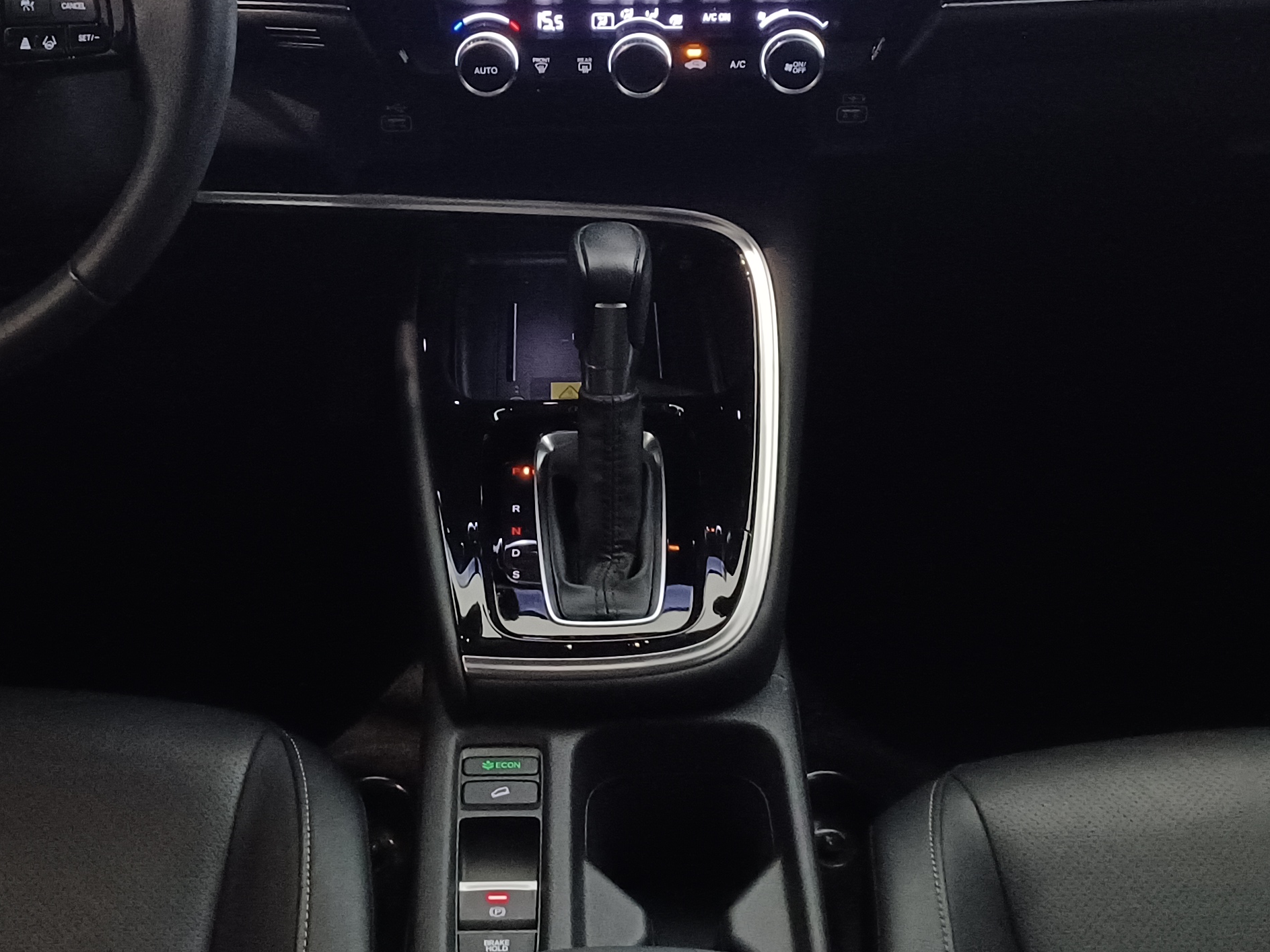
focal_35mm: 53
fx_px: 1944
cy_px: 333
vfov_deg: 27.4
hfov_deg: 36.2
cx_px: 596
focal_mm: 4.6
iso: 1000
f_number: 1.8
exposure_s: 1/20
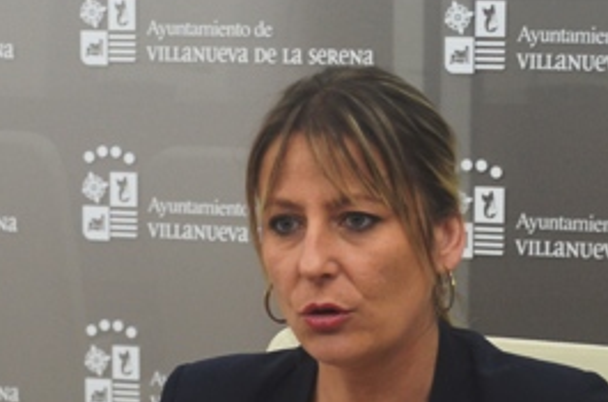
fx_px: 2930
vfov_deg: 7.8
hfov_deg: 11.8
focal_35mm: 174
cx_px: 213
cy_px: 345
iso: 800
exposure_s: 1/60
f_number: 5.3
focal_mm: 48
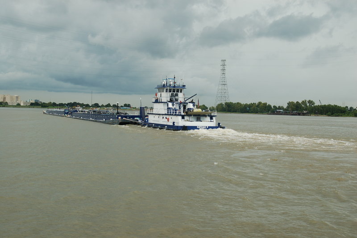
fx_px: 520
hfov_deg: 37.9
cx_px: 178
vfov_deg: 25.7
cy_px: 119
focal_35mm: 52
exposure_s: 1/250
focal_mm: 35
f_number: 8
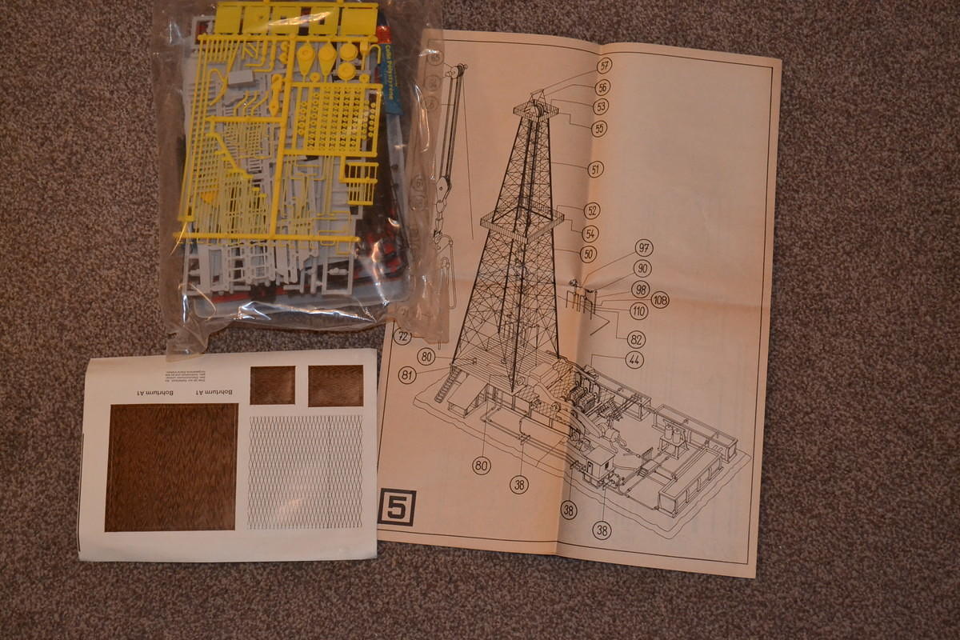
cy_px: 320
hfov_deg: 35.1
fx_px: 1520
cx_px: 480
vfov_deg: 23.8
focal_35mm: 57
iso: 3200
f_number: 5
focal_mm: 38
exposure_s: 1/60
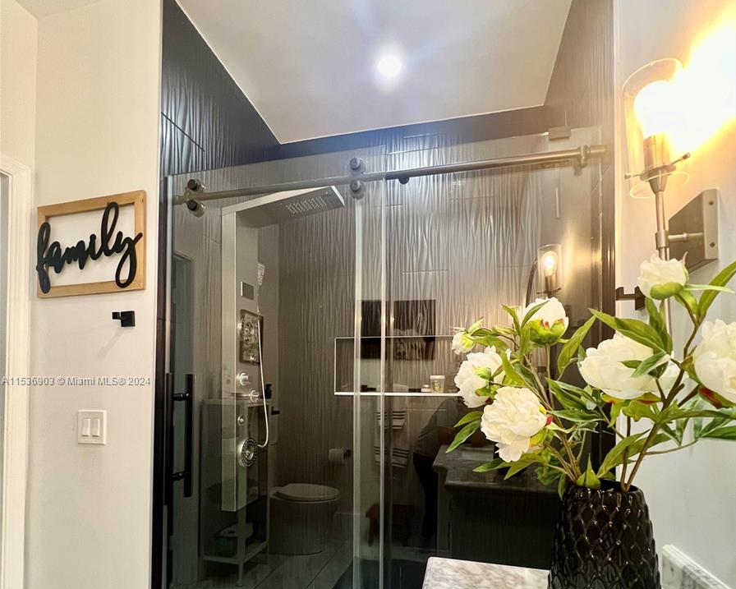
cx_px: 369
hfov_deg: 89.6
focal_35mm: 17
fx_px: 370
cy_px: 381
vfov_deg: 75.1
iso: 320
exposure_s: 1/60
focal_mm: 1.57
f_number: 1.8
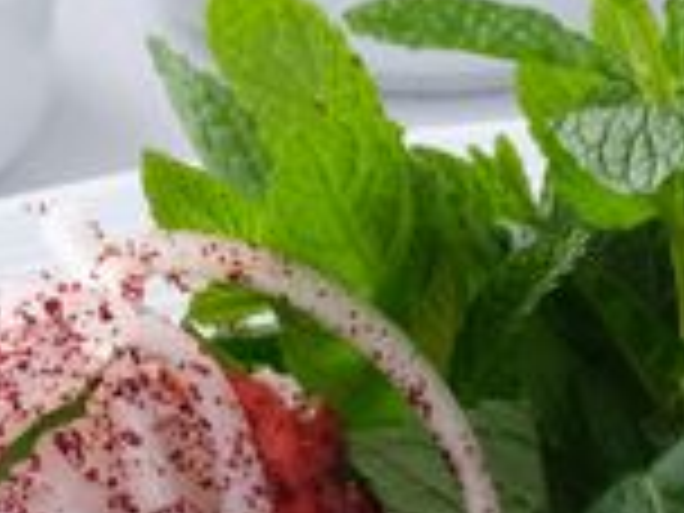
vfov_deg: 2.3
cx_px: 171
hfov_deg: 3.1
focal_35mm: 641
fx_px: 12666
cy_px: 698
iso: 1600
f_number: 18
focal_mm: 120
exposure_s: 1/125
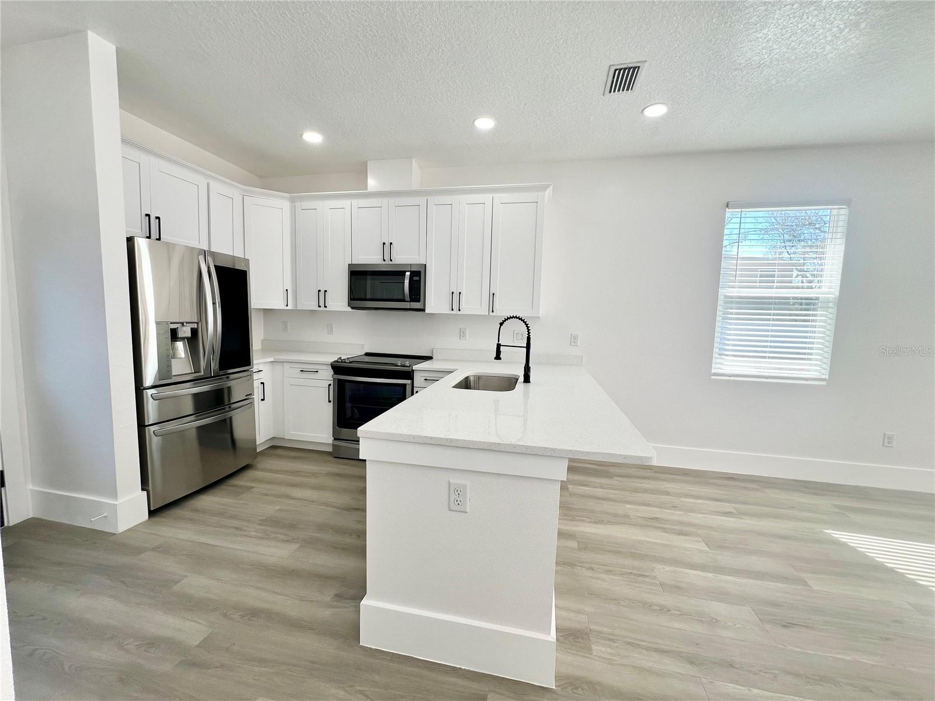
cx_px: 468
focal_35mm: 13
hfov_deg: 106.2
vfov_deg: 89.9
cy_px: 350
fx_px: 351
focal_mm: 1.57
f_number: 1.8
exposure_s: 1/110
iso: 32
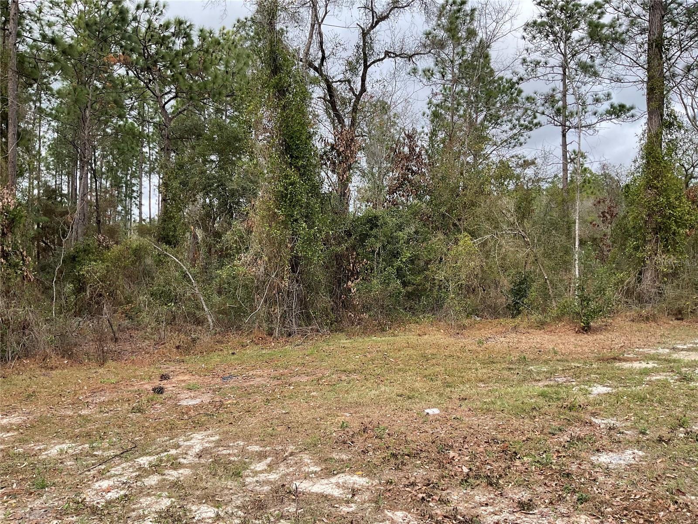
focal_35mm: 29
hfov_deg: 61.7
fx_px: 585
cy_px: 262
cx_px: 349
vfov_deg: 48.2
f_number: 1.8
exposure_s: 1/412
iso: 16
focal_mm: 3
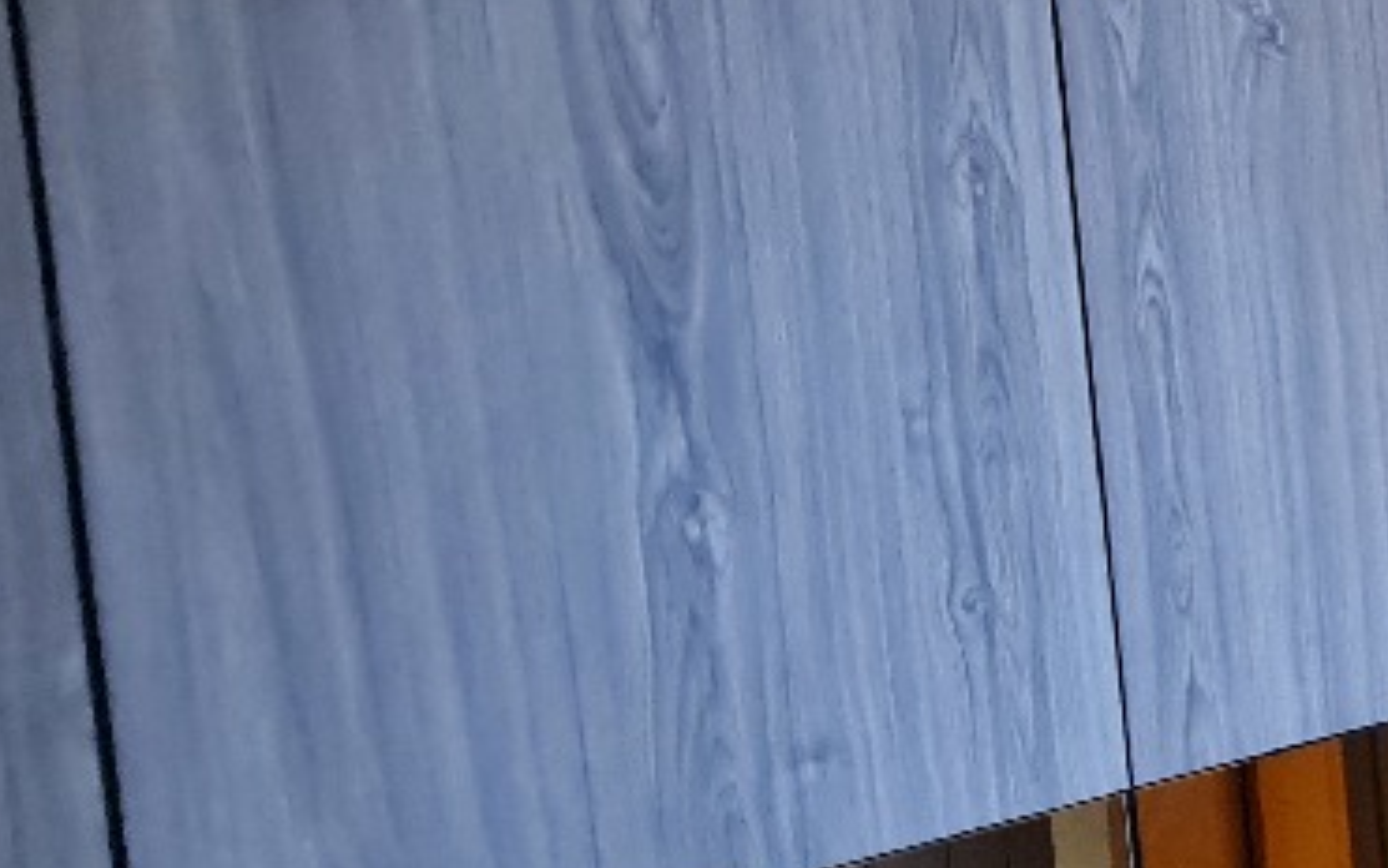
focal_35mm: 38
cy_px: 434
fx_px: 1438
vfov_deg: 33.6
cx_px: 1818
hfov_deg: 35.0
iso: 400
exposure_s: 1/50
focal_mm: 2.2
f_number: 2.2
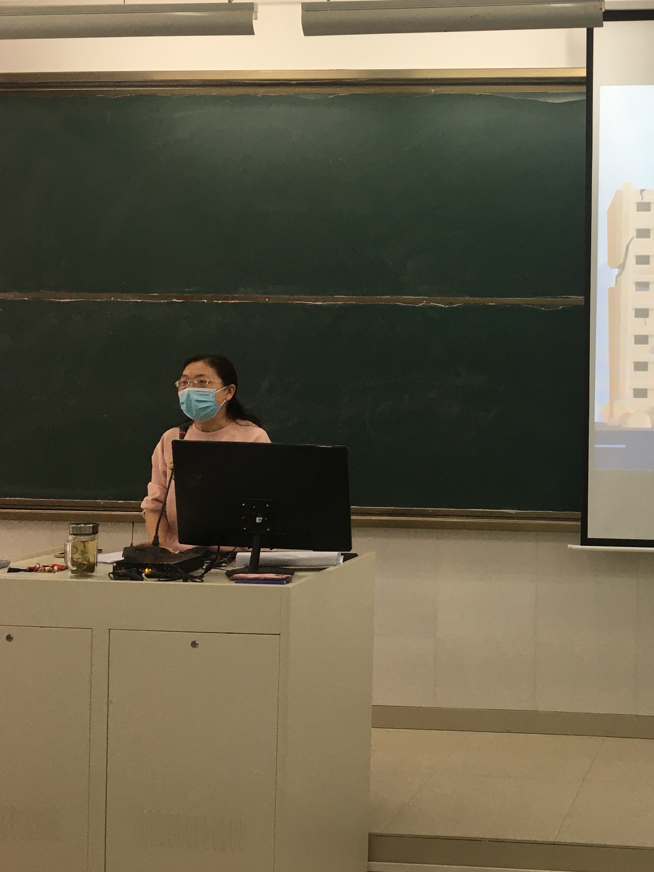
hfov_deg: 29.9
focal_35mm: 45
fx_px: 1133
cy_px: 393
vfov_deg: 42.0
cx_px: 660
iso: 25
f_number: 2.2
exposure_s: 1/33
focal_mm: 4.15
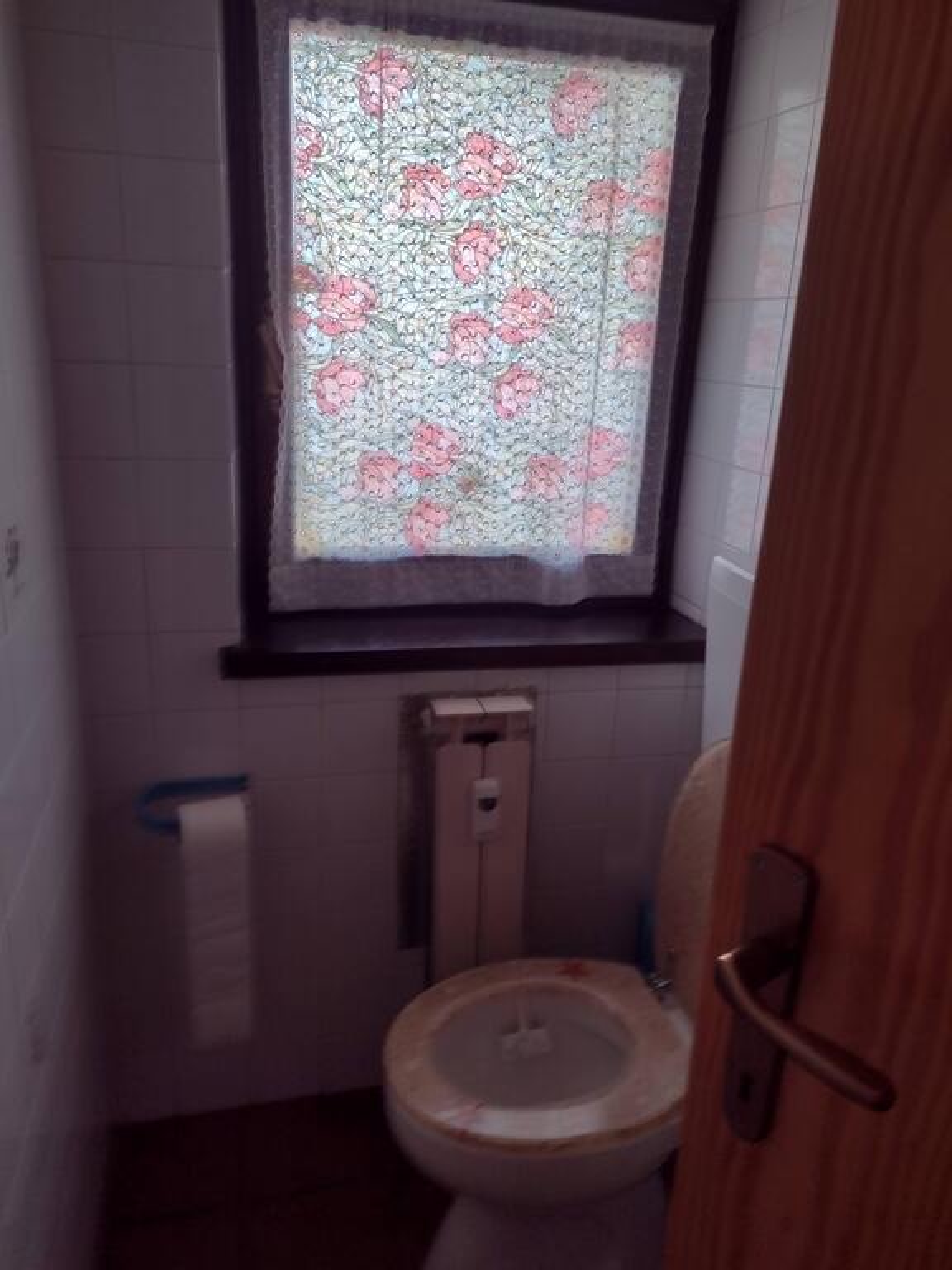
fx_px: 990
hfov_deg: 51.4
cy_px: 635
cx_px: 476
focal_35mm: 27
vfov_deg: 65.3
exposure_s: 1/120
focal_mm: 4.71
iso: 172
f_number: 1.7
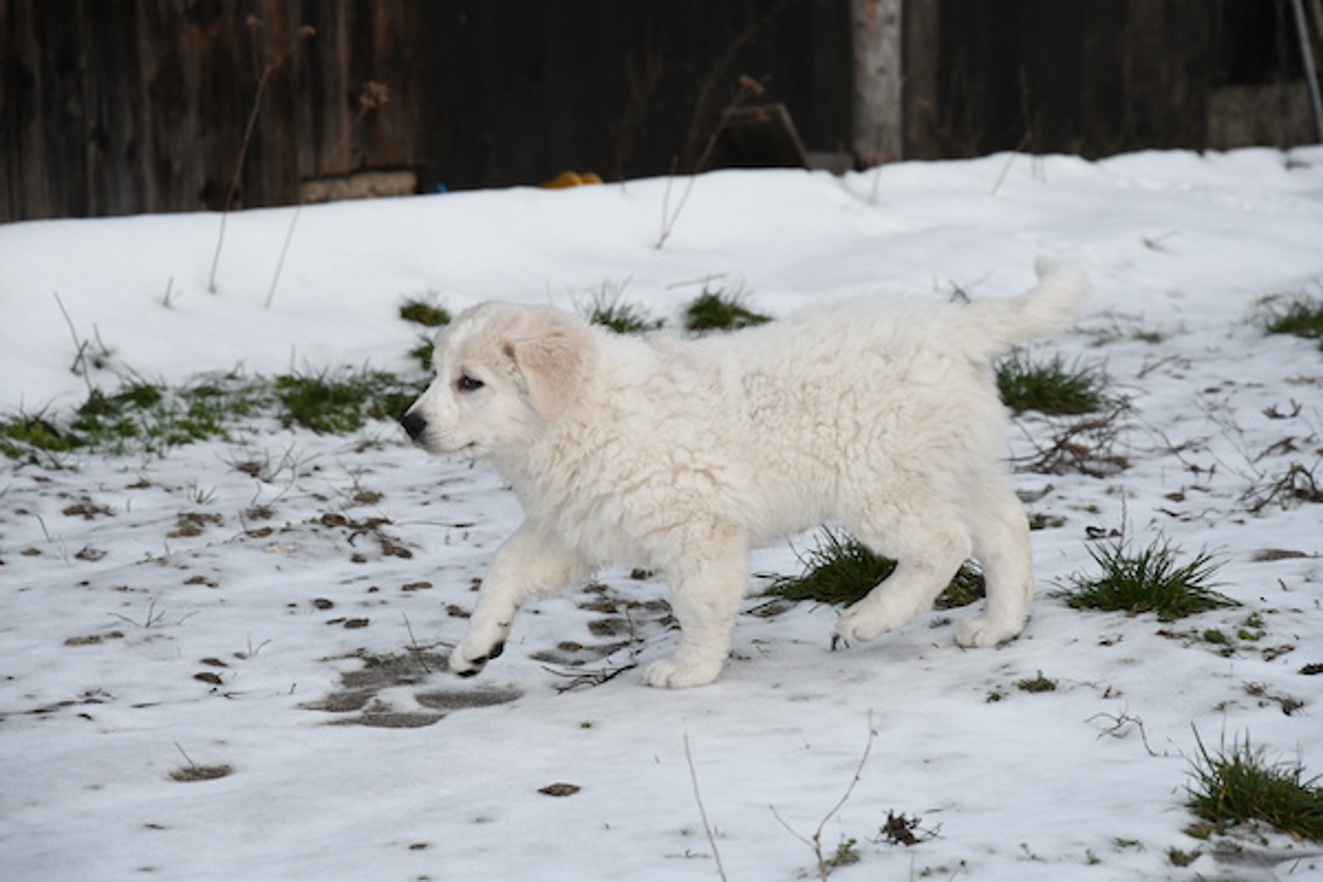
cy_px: 441
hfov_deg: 17.1
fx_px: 4410
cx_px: 662
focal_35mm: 120
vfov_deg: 11.4
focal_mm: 80
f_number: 5
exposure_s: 1/640
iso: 1250
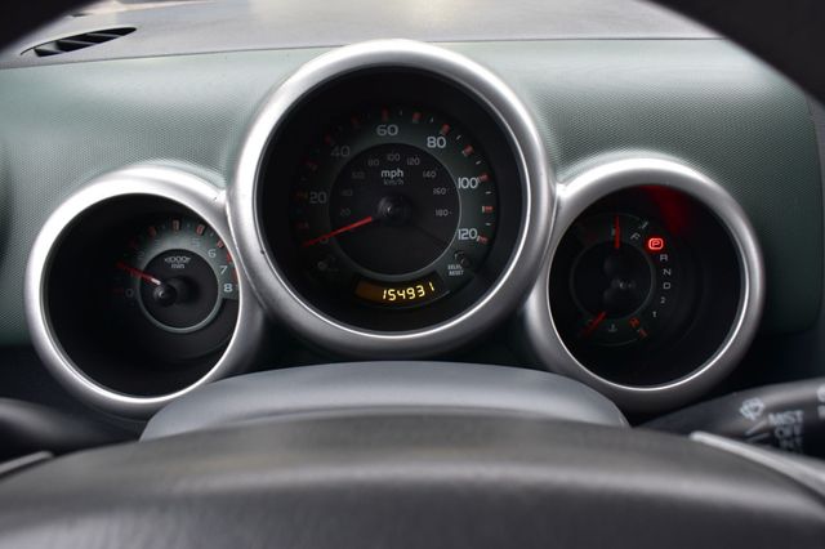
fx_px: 687
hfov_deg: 62.0
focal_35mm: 30
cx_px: 412
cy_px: 274
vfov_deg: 43.6
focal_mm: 20
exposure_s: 1/15
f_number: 6.3
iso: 560
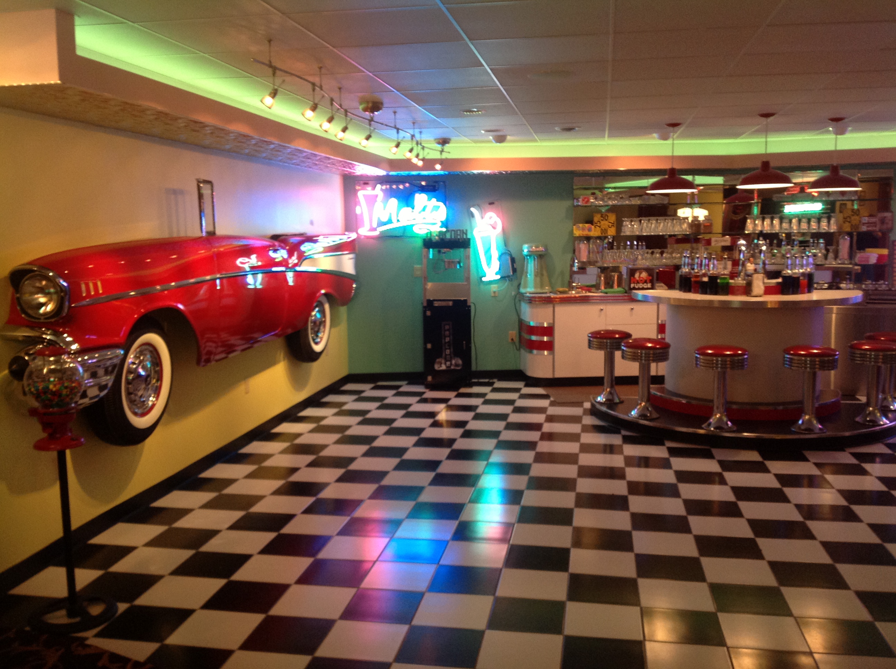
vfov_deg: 40.6
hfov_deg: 52.7
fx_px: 905
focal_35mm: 35
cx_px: 448
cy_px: 334
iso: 125
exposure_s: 1/15
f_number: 2.4
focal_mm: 4.28
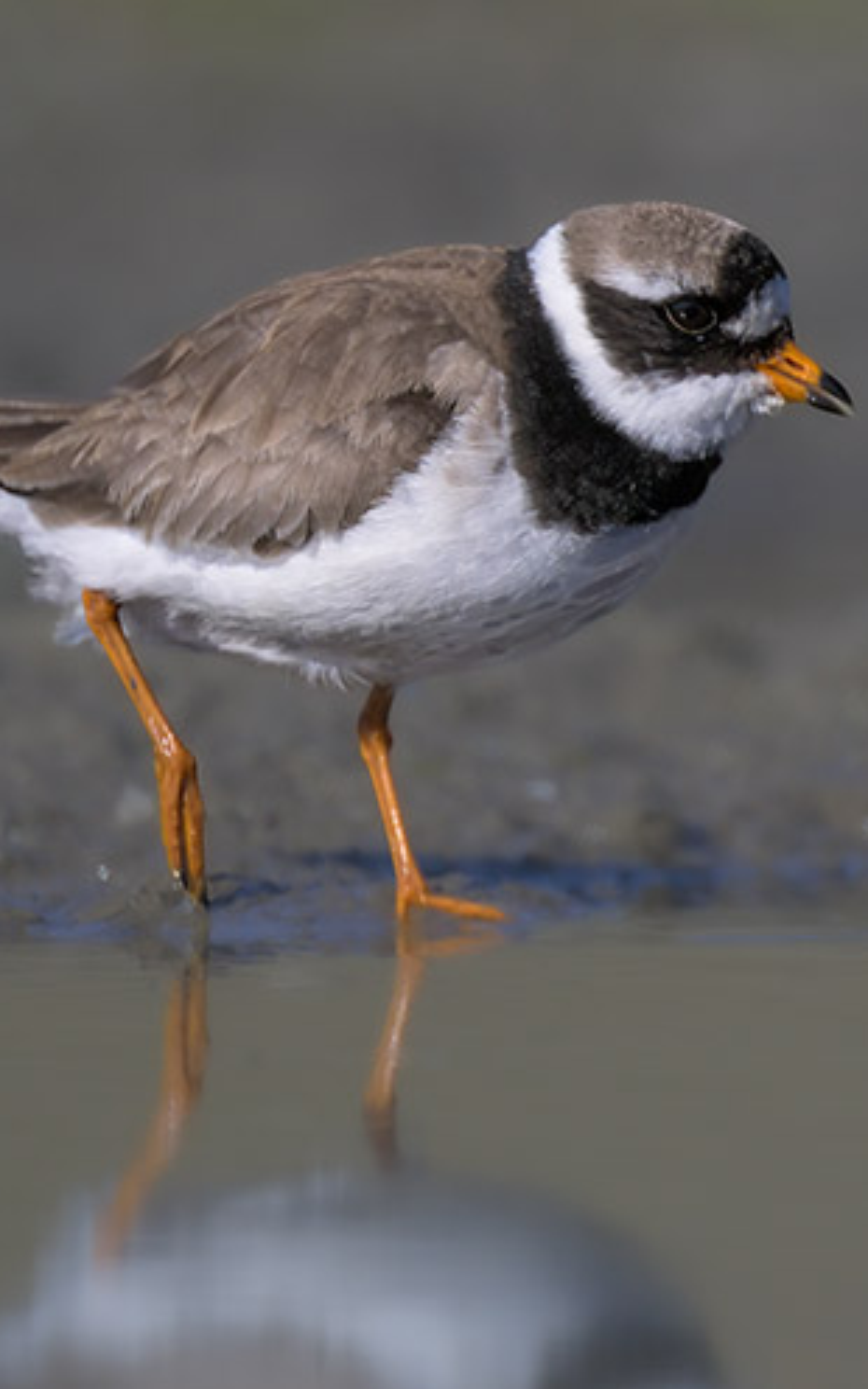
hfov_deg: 0.8
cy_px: 689
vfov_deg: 1.3
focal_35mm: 1577
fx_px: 59688
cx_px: 728
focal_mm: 800
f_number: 6.3
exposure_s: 1/3200
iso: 400
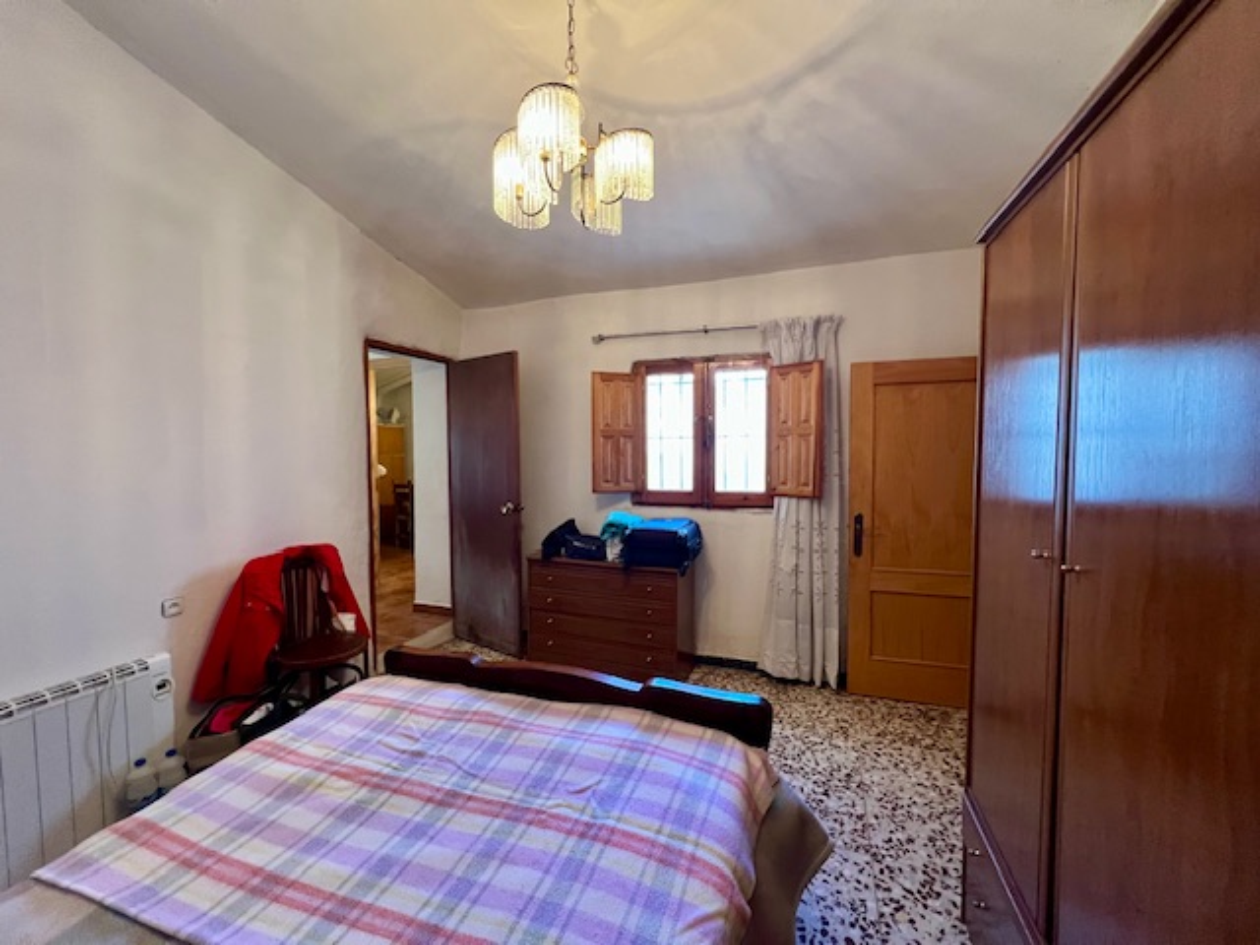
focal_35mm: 13
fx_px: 473
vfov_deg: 89.9
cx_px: 630
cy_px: 472
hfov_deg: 106.2
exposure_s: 1/50
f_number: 1.8
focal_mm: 1.57
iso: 400
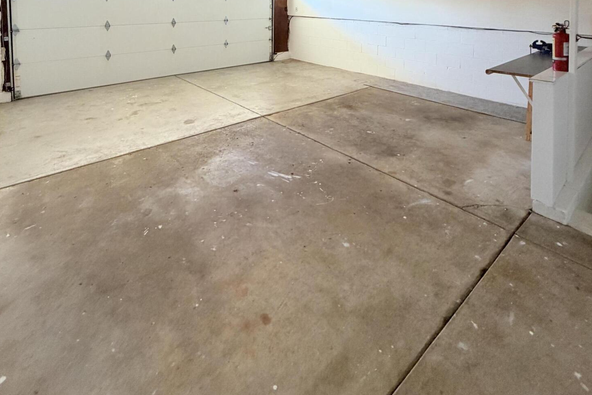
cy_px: 17
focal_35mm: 20
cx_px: 300
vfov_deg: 52.0
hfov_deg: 84.0
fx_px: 329
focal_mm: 2.22
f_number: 2.2
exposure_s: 1/60
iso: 250
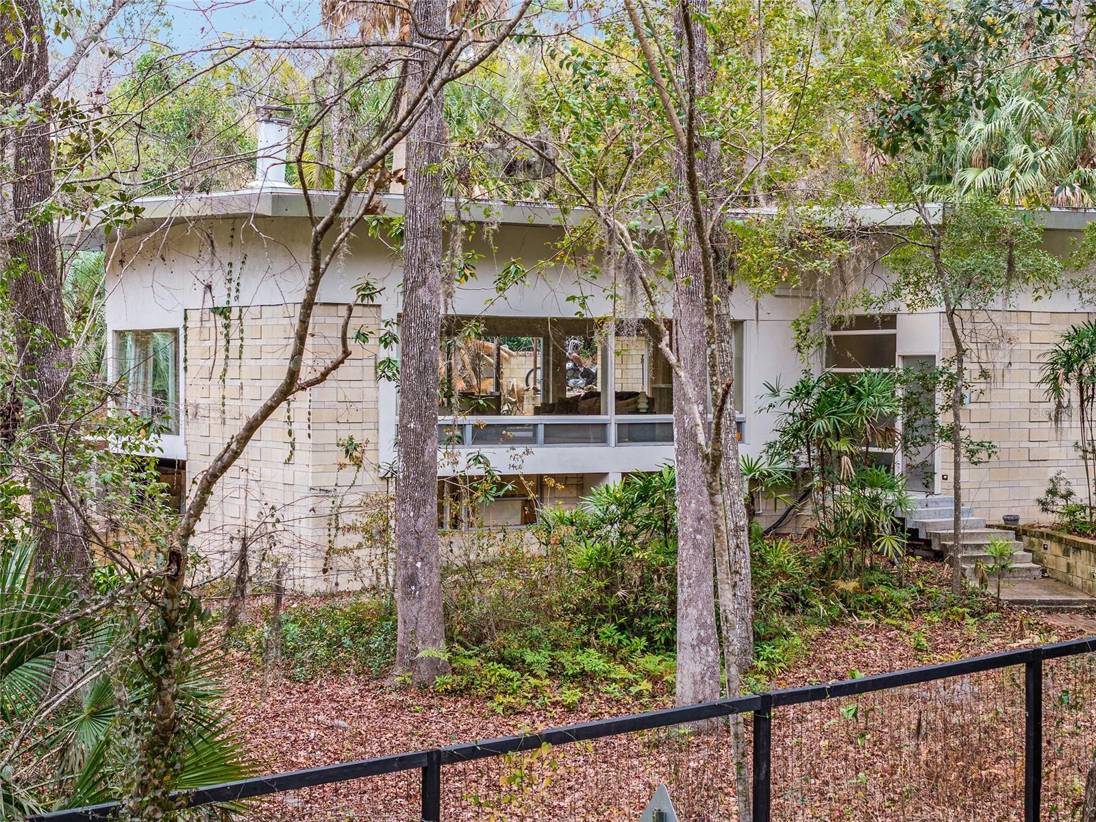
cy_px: 411
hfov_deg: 27.8
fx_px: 2216
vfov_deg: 21.0
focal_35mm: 70
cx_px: 548
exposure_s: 1/80
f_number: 2.8
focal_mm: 19.35
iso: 150
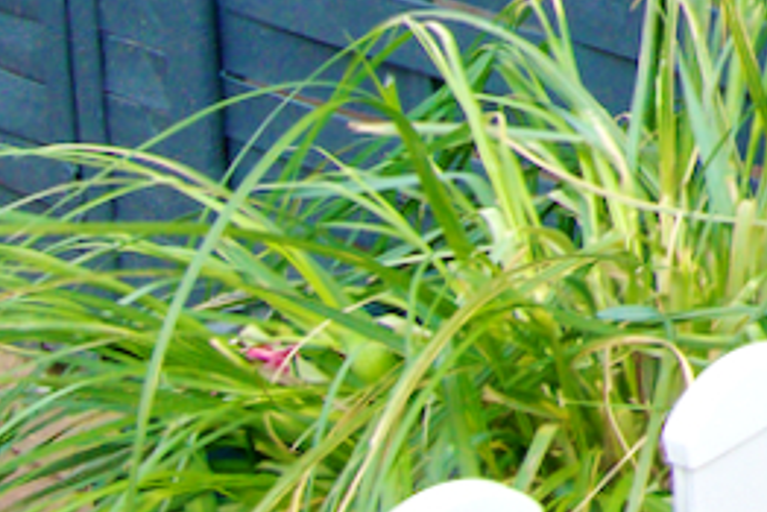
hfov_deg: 10.9
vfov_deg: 9.8
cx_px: 2289
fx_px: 2665
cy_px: -689
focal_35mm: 125
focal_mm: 16
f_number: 10
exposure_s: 1/400
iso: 320
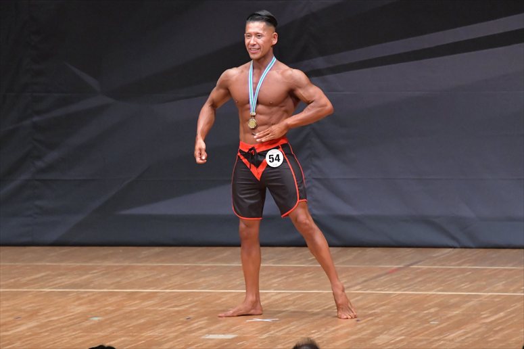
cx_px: 262
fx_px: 4146
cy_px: 174
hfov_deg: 7.2
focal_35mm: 285
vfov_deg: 4.8
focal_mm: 190
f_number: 5.6
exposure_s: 1/400
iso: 8000
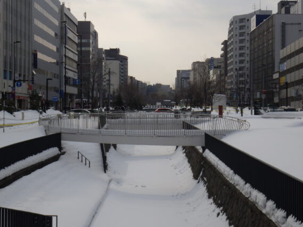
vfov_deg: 23.7
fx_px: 543
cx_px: 152
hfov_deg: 31.2
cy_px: 114
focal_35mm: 62
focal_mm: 11.1
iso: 125
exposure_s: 1/1250
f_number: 5.5
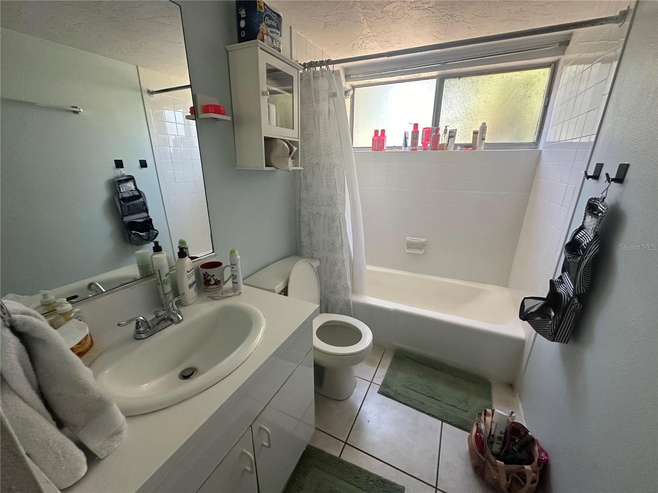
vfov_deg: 85.7
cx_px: 329
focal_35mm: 14
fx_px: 266
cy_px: 246
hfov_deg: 102.1
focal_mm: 2.22
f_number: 2.2
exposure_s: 1/120
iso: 320
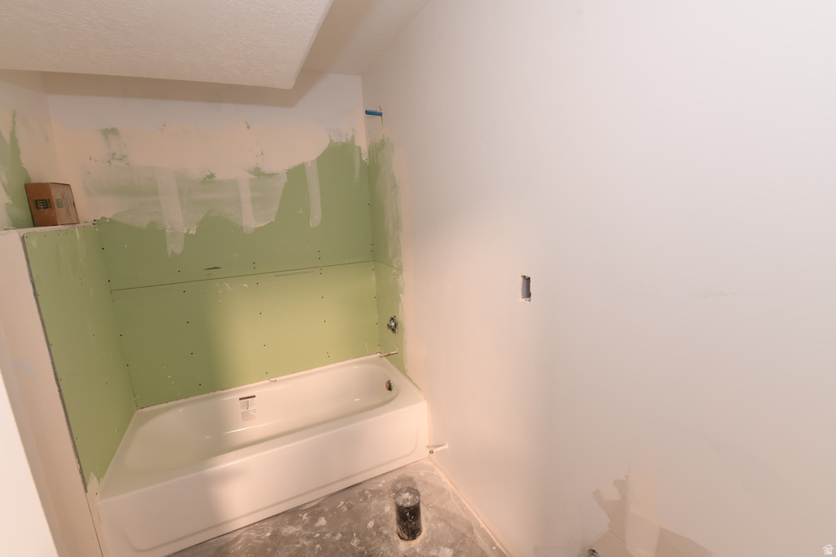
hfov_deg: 100.4
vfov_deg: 77.3
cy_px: 278
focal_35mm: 15
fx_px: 348
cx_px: 418
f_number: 7.1
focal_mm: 15
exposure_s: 2.5
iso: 200
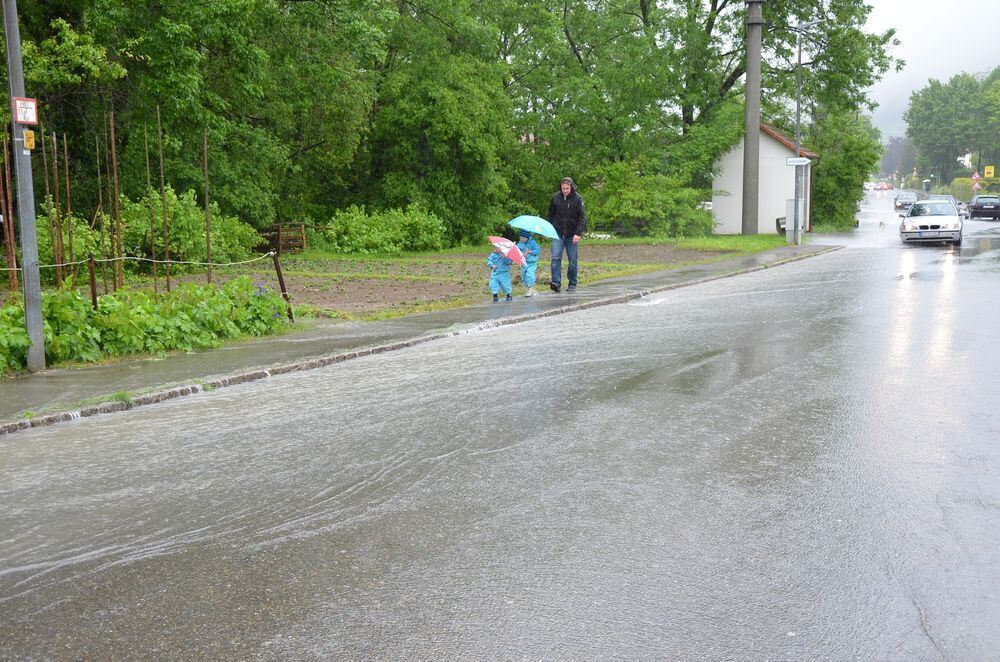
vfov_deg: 27.9
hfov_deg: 41.2
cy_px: 331
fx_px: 1330
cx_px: 500
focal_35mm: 48
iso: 360
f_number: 5.6
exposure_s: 1/125
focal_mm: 32
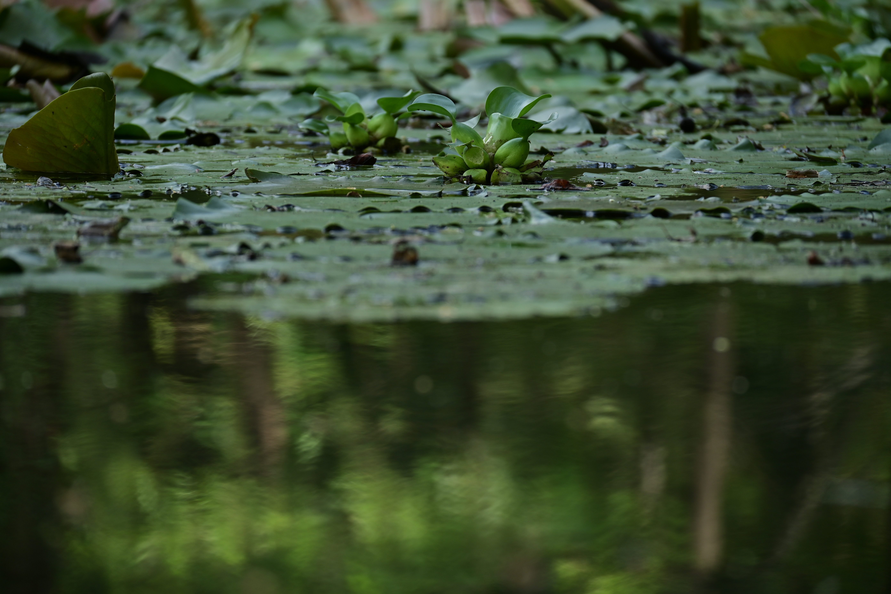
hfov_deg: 8.9
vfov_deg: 5.9
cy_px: 297
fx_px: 5754
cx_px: 446
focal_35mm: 232
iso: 110
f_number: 5.3
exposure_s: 1/125
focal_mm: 155
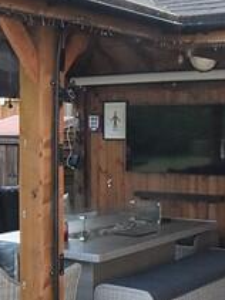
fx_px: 607
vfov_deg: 27.8
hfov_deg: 20.9
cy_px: 159
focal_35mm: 70
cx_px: 159
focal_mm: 10
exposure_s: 1/250
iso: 800
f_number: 8
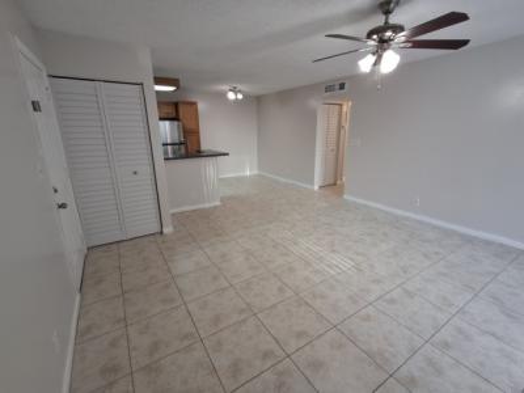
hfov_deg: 94.5
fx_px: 242
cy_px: 196
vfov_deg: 78.1
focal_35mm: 16
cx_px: 262
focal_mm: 1.64
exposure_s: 1/40
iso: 50
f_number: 2.2
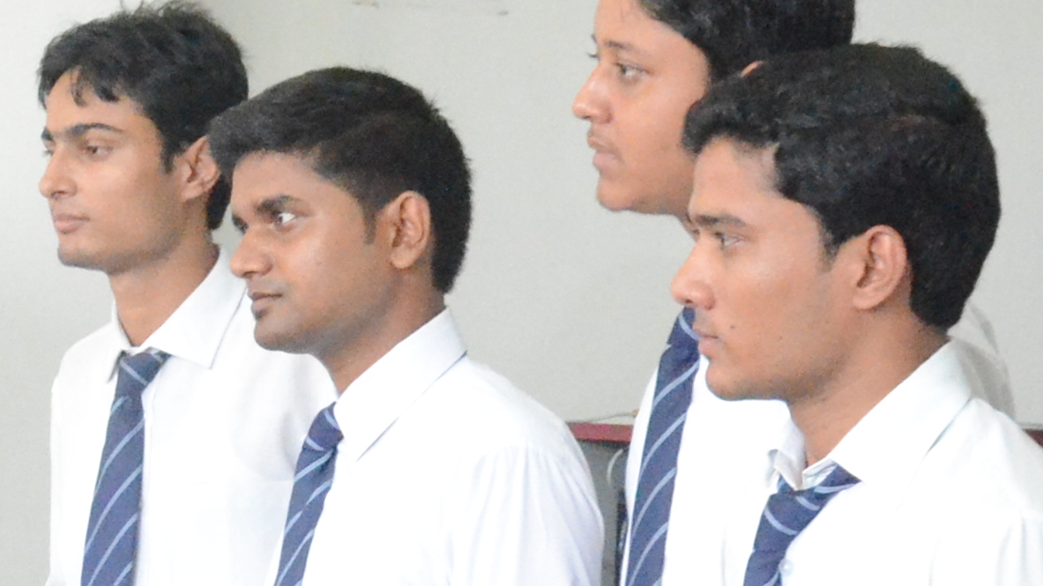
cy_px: 924
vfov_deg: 8.6
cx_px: -139
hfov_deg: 15.2
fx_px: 3793
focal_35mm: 137
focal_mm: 21
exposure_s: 1/125
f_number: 6.3
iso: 6400
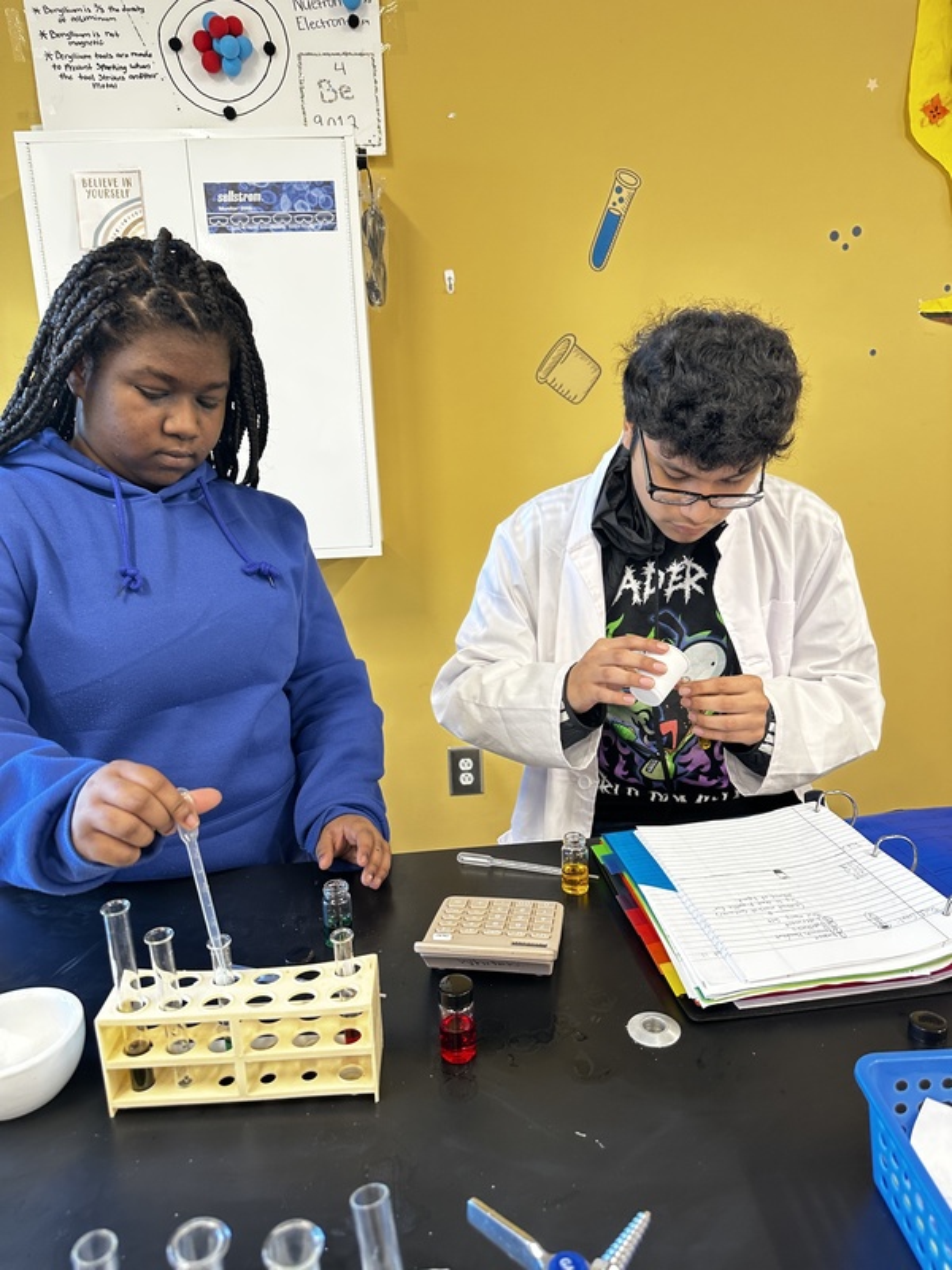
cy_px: 635
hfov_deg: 56.8
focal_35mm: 24
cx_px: 476
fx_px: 880
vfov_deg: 71.6
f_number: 1.78
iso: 160
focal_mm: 6.86
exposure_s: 1/60
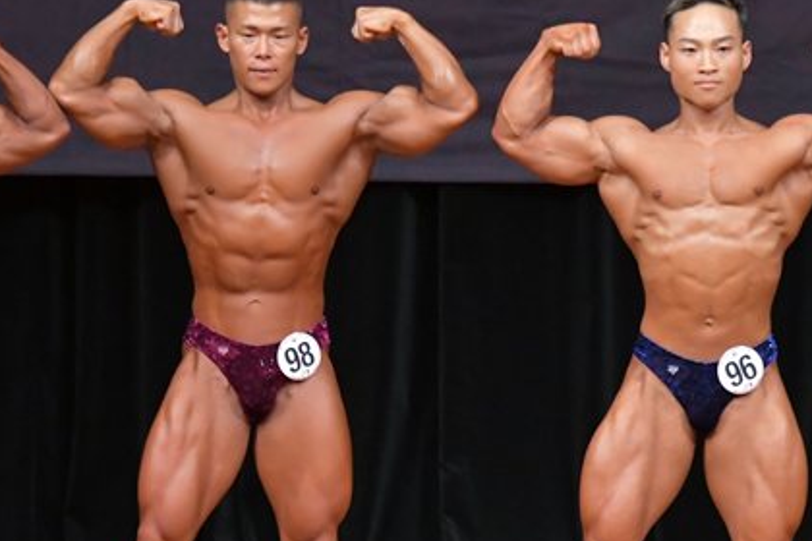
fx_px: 11863
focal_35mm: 526
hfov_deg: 3.9
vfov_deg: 2.6
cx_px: 422
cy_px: 325
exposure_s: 1/400
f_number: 5.6
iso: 5000
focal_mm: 190
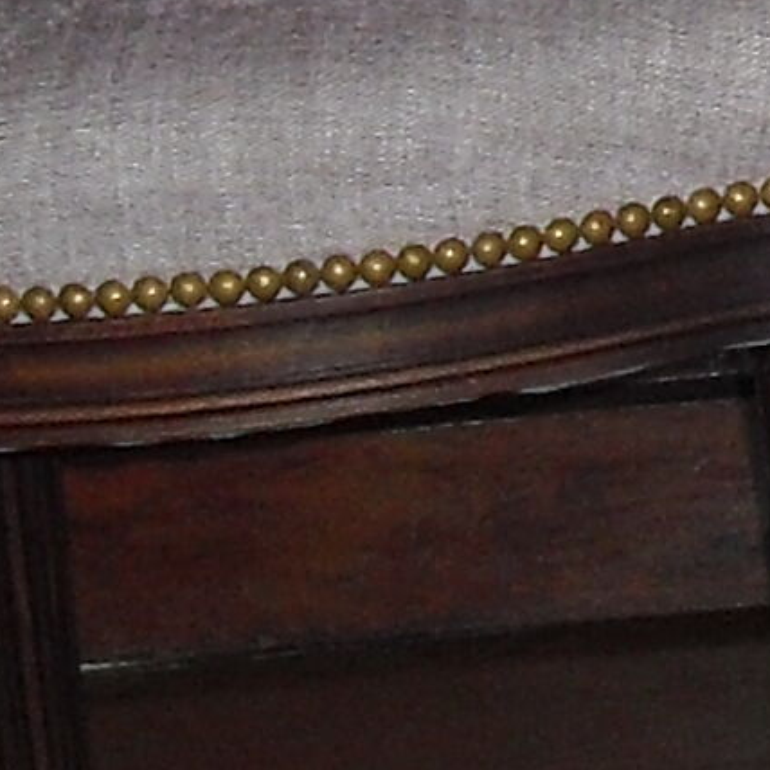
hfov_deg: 6.0
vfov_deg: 6.4
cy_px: -121
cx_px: 2378
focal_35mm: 271
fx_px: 6820
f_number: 3.1
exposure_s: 1/60
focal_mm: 6.3
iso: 200
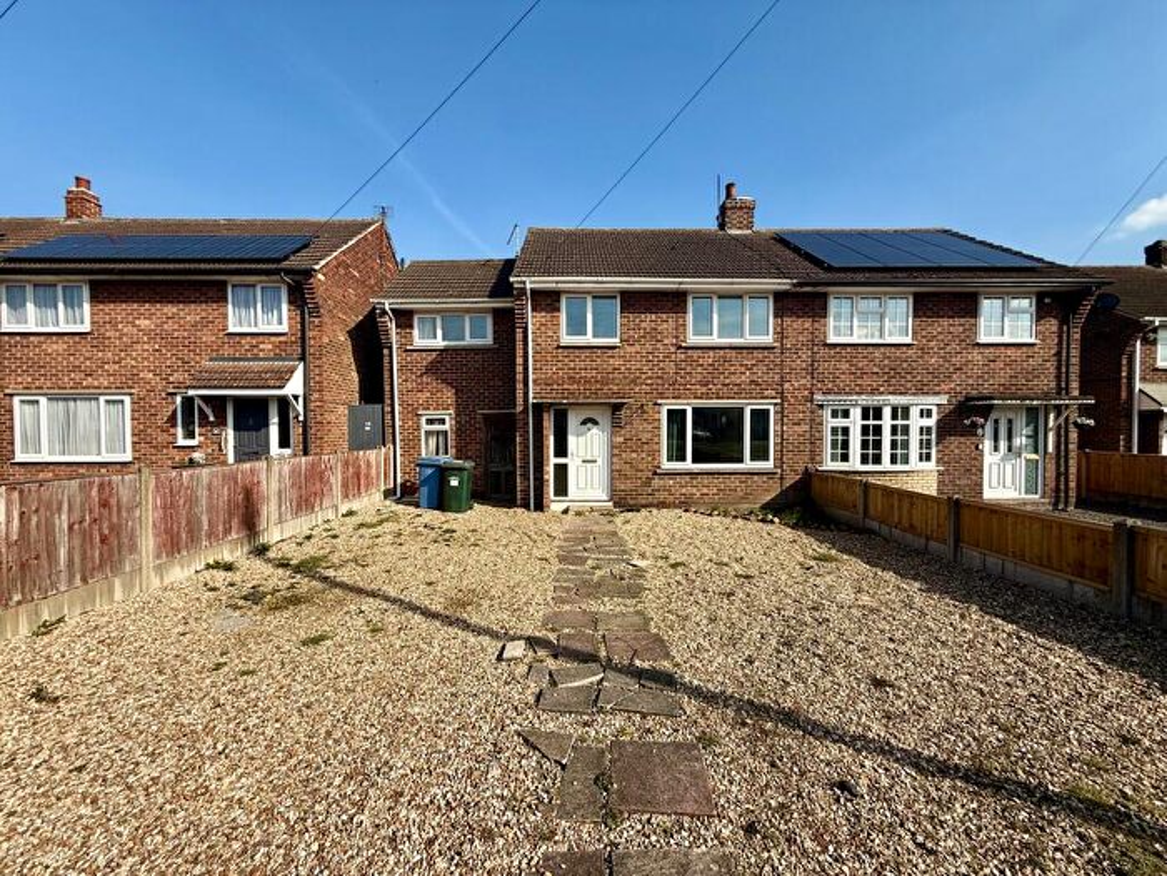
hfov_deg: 102.1
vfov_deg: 85.7
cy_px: 438
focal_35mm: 14
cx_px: 584
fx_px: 472
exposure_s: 1/2024
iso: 50
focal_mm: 2.22
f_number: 2.2
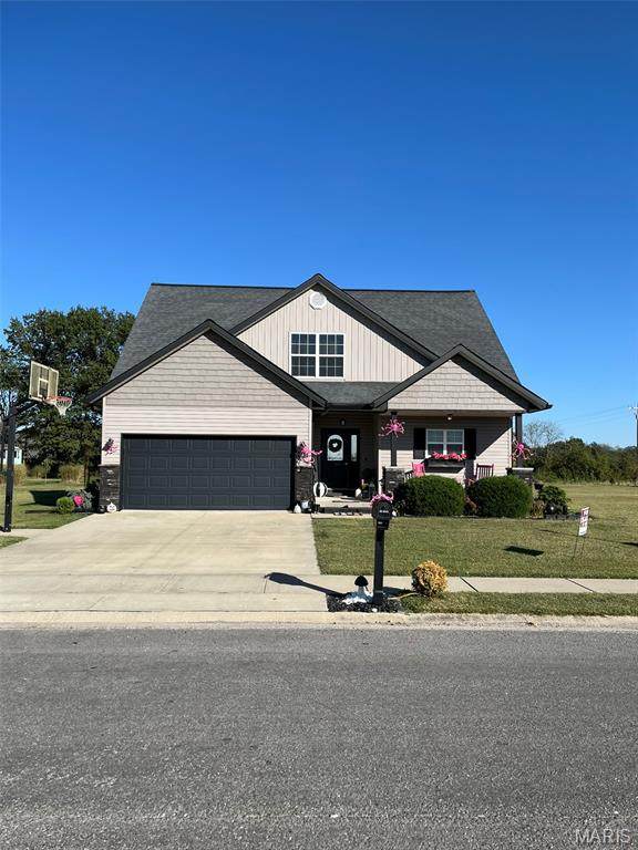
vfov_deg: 67.3
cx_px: 319
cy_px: 425
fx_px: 639
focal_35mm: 26
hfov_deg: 53.1
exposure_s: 1/3745
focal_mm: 5.1
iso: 50
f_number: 1.6
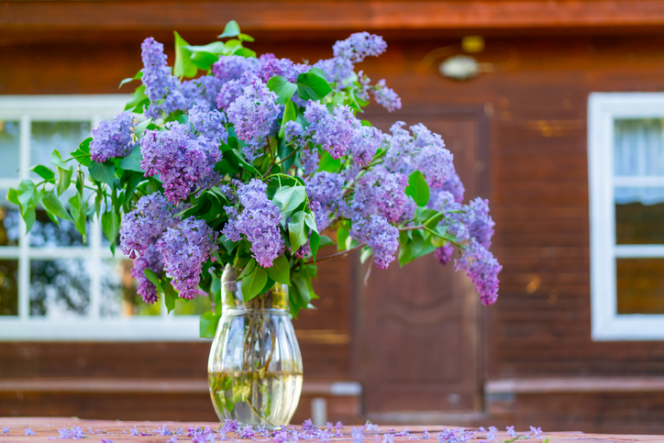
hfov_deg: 39.6
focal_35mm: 50
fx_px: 922
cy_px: 222
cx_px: 332
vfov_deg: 27.0
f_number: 2.8
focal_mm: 50
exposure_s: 1/125
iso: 80
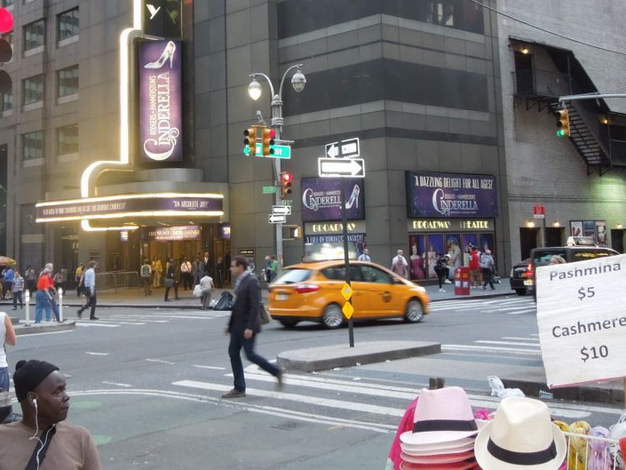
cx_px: 265
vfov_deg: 31.8
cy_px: 139
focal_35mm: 45
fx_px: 814
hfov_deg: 42.0
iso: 450
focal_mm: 5.6
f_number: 3.6
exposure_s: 1/30
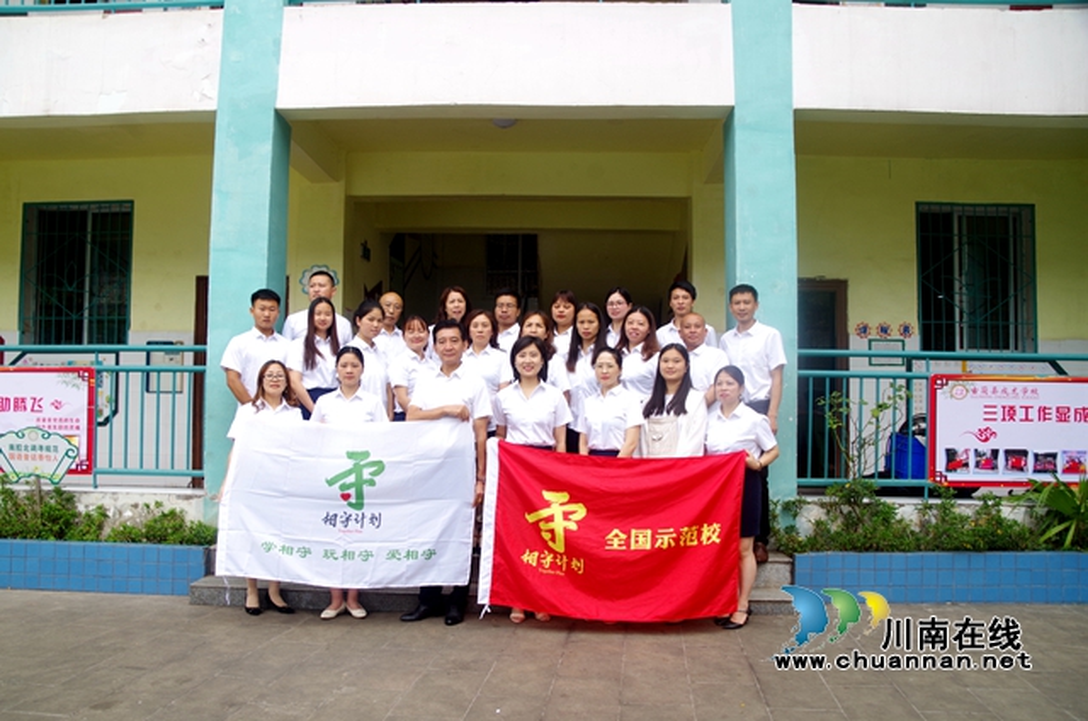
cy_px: 360
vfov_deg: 47.7
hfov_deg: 67.5
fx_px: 814
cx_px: 544
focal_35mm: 27
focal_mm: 18
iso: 200
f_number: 6.3
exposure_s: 1/125
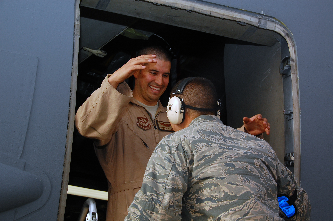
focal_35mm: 66
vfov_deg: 20.6
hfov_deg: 30.5
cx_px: 166
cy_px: 110
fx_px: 610
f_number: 10
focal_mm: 44
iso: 400
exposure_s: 1/400
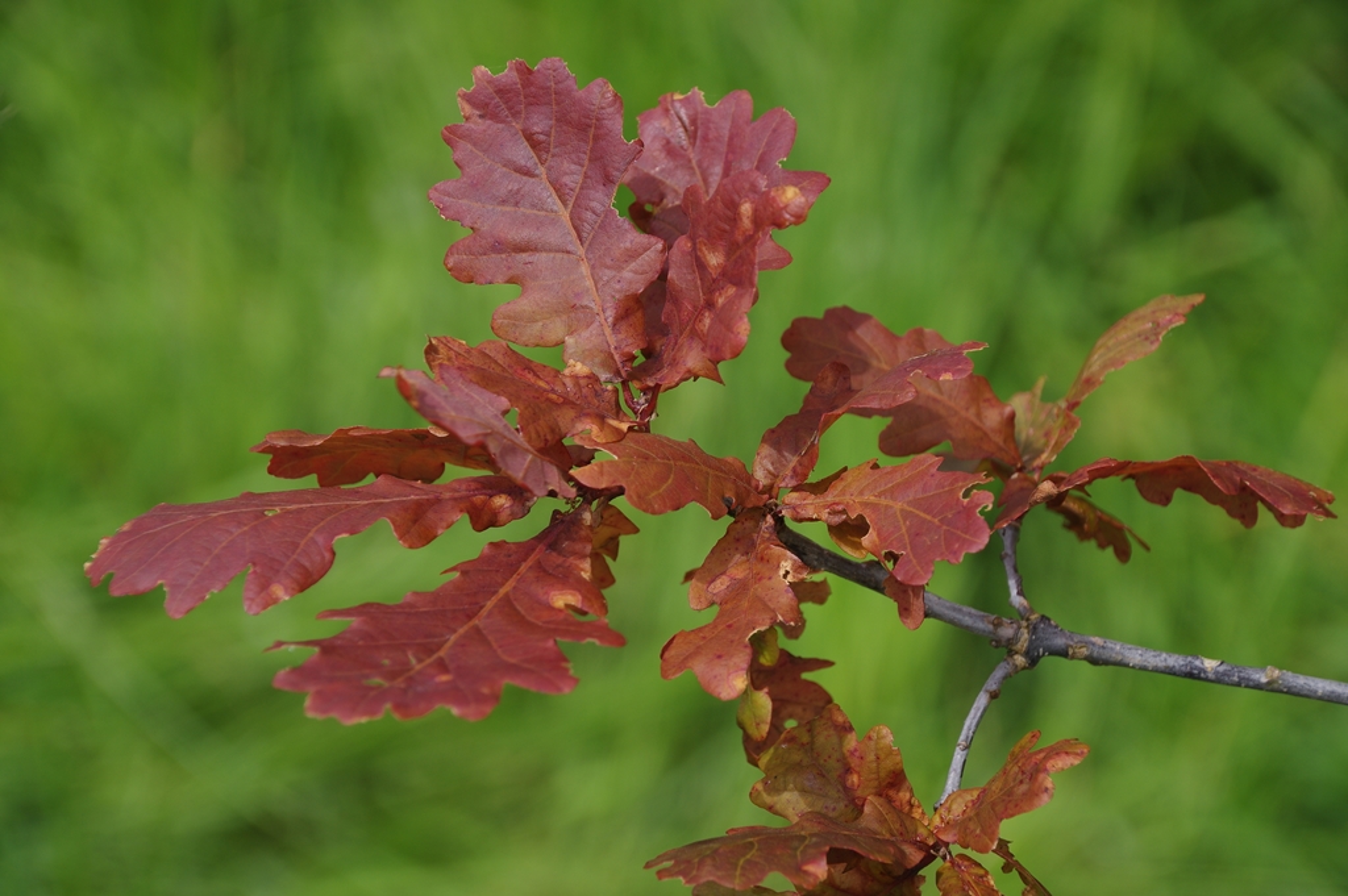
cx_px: 674
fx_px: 6996
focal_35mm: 187
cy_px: 448
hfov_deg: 11.0
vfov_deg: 7.3
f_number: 8
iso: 100
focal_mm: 125
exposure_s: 1/200
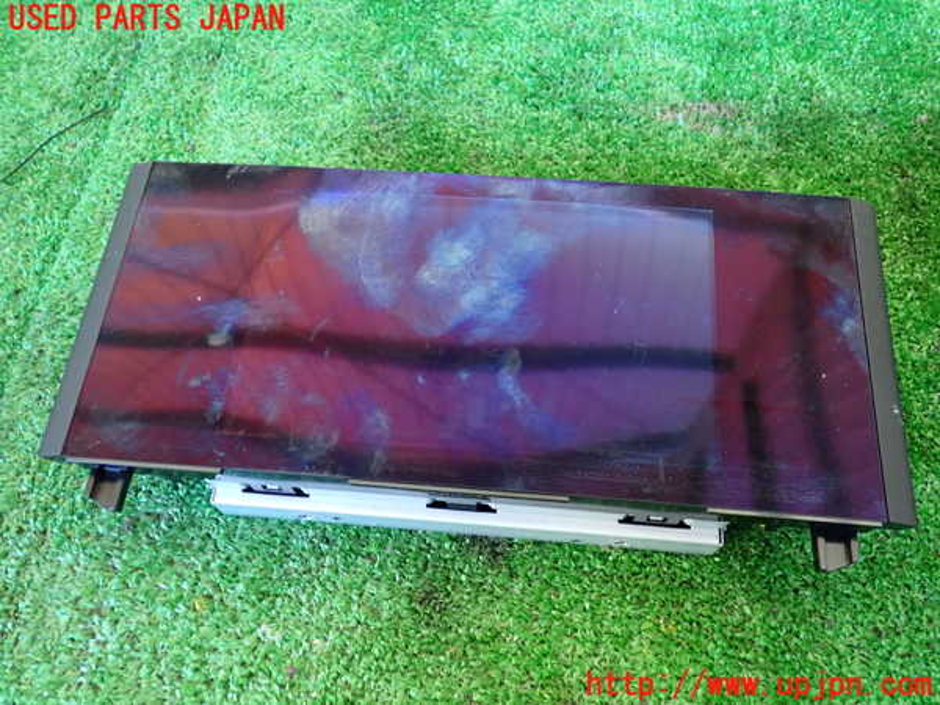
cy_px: 352
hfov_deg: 60.0
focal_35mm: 30
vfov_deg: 46.8
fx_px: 815
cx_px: 470
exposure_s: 1/30
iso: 800
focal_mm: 5.4
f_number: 2.3
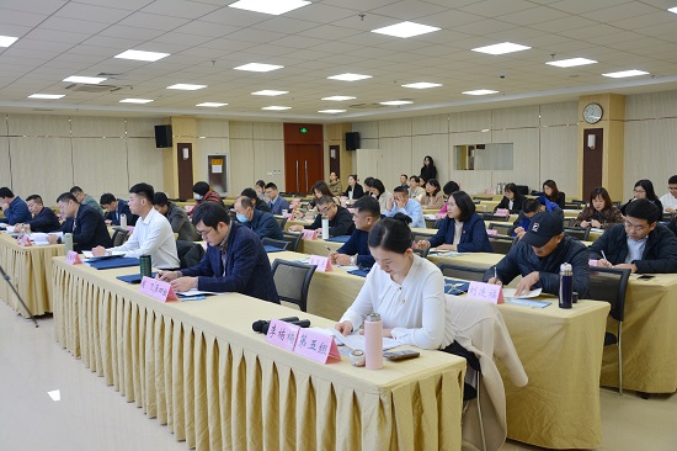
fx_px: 592
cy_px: 226
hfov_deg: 59.5
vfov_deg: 41.7
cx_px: 338
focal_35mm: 32
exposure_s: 1/30
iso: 125
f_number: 3.8
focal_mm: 21
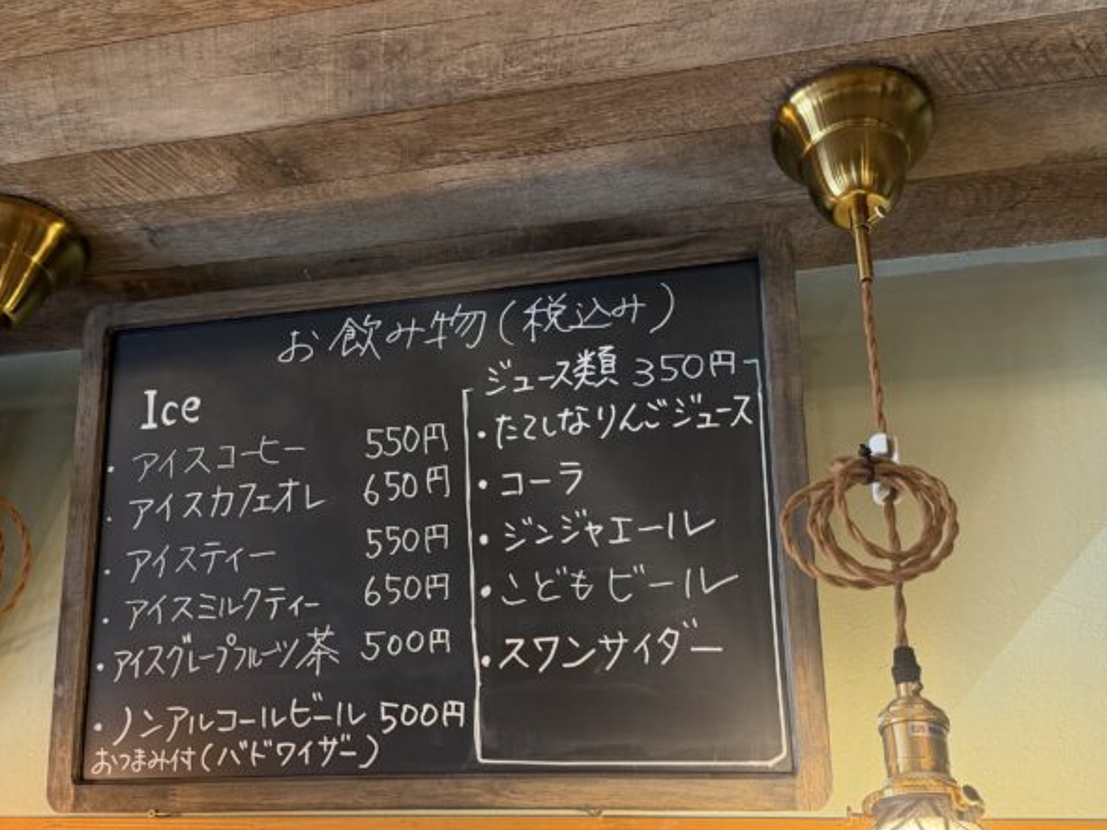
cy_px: 429
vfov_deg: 36.8
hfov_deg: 47.8
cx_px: 489
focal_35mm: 39
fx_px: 1247
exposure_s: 1/120
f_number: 1.78
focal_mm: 6.76
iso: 250
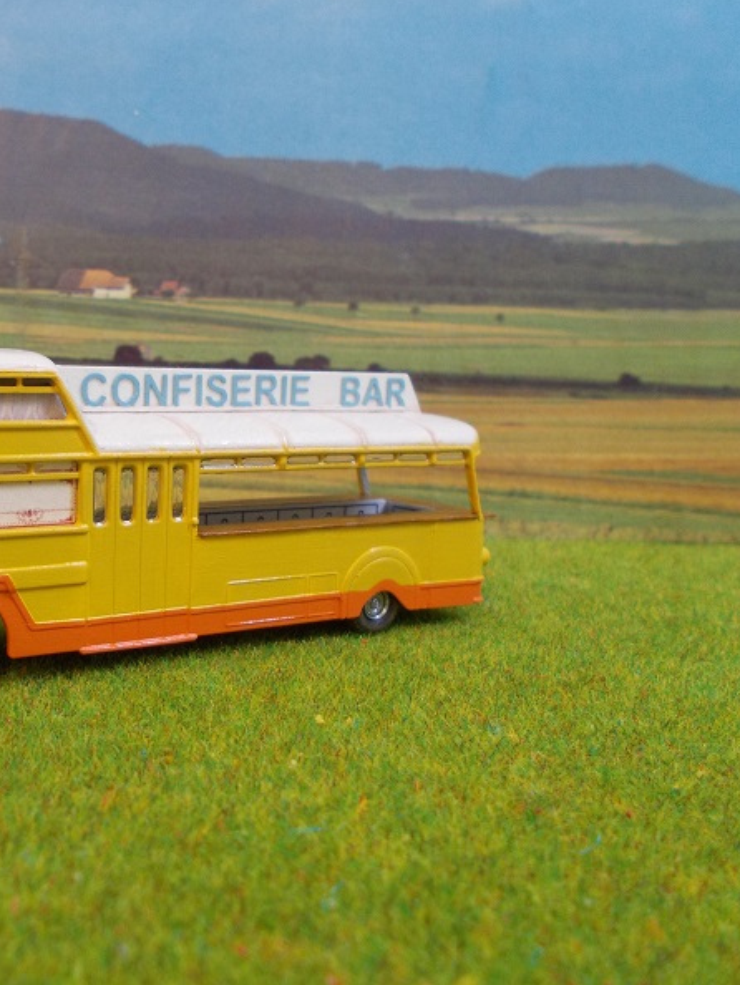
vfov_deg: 52.6
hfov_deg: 38.5
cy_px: 489
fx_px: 997
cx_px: 106
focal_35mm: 35
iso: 160
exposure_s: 1/25
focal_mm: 4.6
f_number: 3.2
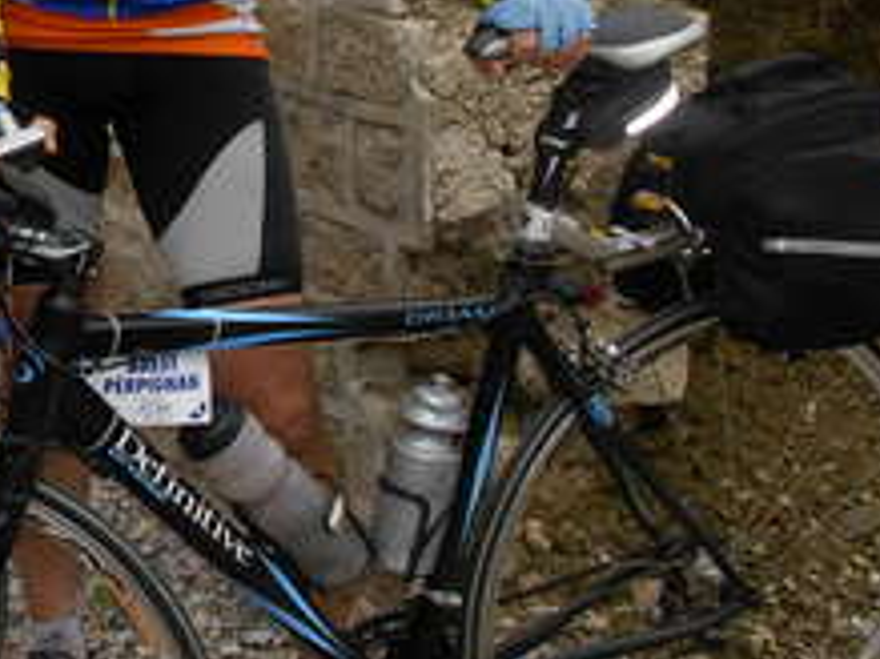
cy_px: 32
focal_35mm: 104
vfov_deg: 14.0
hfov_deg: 18.1
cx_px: -133
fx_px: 2642
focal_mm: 6.3
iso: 79
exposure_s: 1/497
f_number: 4.9
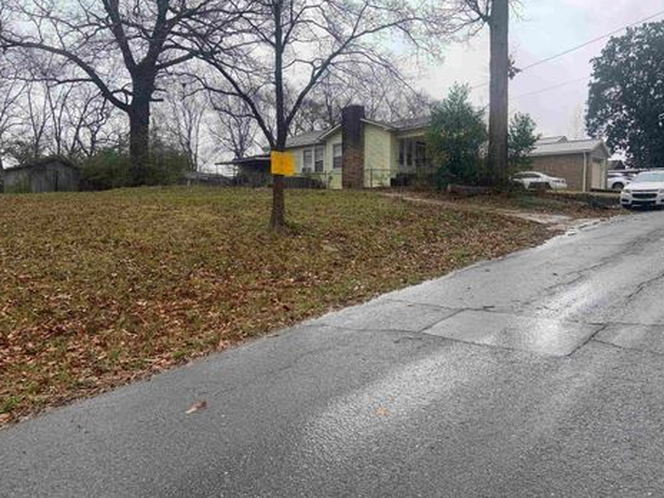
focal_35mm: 28
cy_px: 231
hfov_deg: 63.4
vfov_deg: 49.7
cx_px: 339
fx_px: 537
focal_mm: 4.25
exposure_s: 1/385
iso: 25
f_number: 1.8
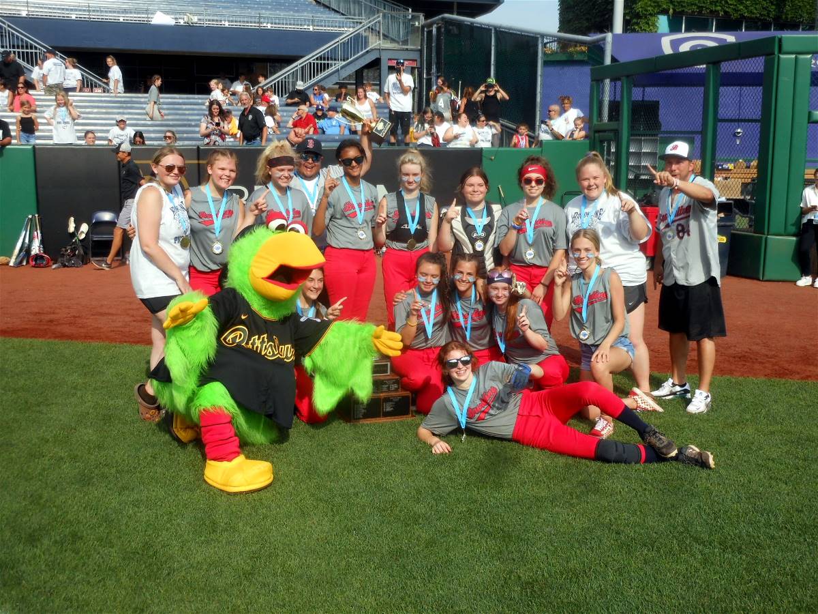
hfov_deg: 47.9
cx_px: 409
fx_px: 922
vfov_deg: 36.8
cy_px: 307
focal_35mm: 39
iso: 80
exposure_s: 1/400
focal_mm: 6.9
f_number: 4.3
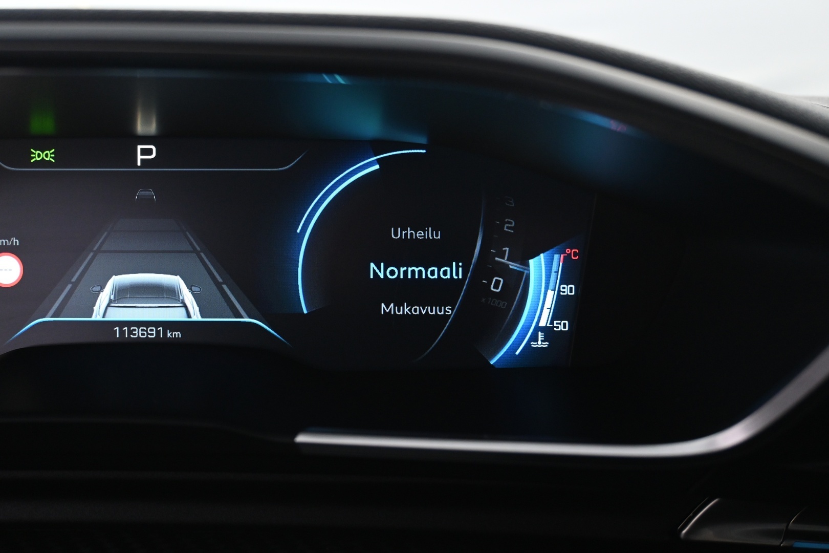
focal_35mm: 37
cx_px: 414
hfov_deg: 52.2
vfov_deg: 36.2
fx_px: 846
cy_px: 276
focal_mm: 24.5
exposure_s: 1/40
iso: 1400
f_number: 4.2
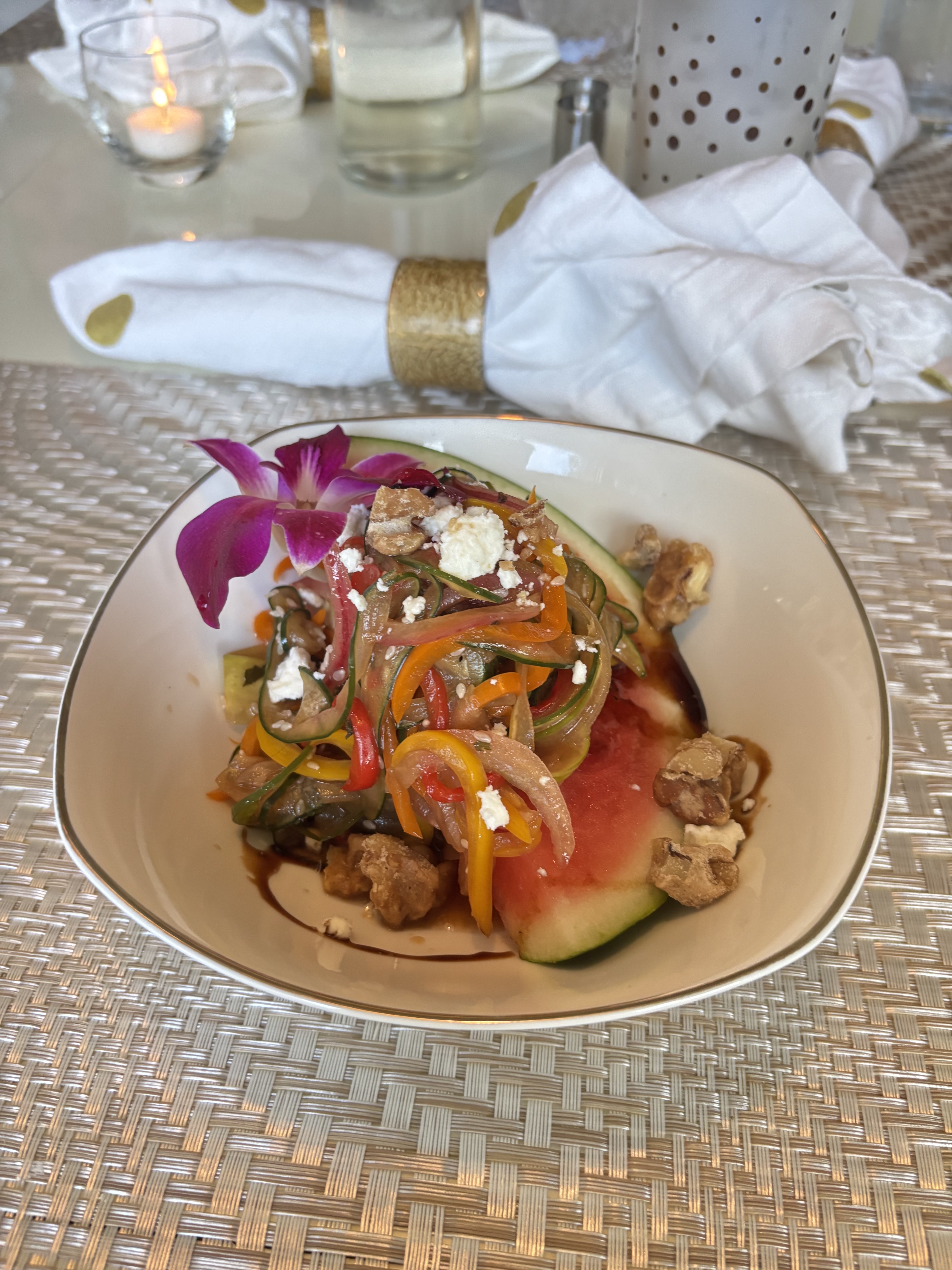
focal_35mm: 26
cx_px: 476
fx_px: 953
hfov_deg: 53.1
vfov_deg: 67.3
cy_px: 635
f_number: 1.6
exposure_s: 1/40
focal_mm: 5.96
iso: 400
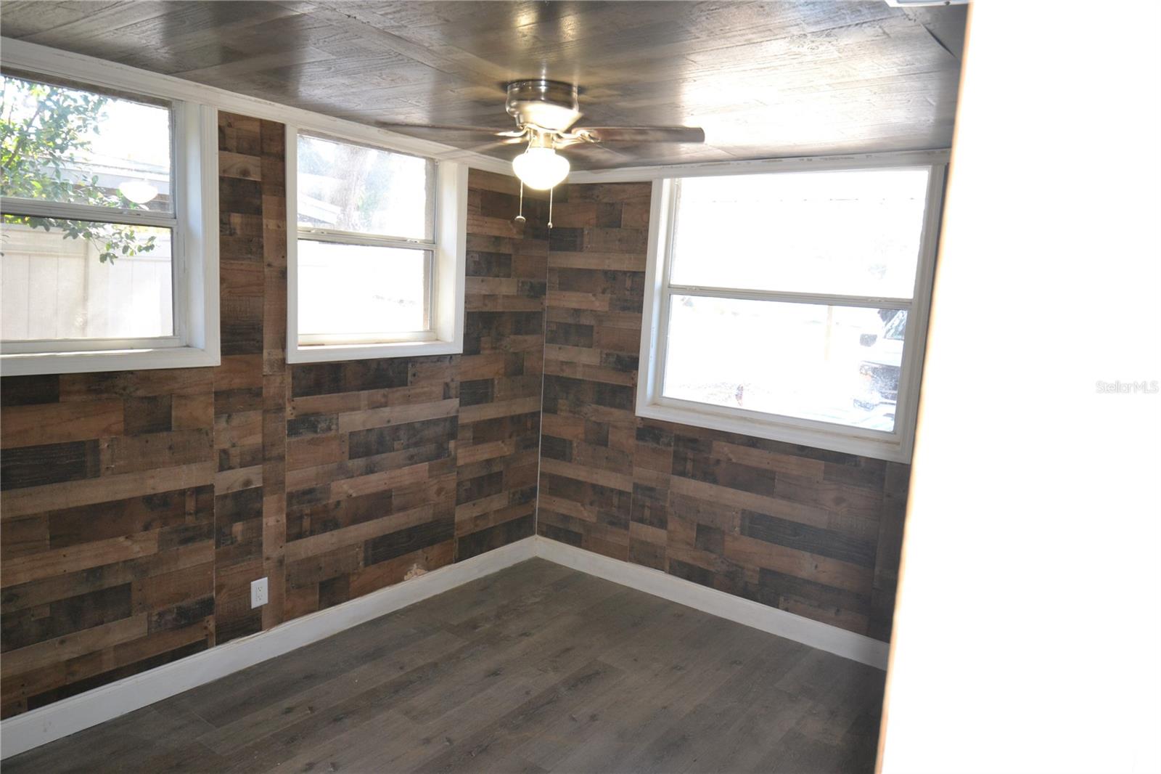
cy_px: 387
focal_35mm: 22
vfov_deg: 56.1
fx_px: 725
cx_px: 580
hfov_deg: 77.3
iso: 720
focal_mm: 15
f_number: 4
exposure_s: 1/60
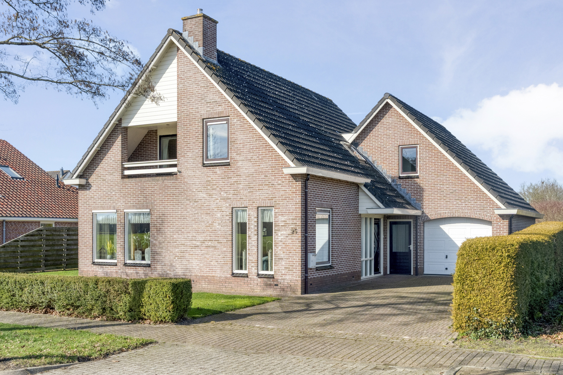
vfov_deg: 35.9
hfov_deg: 51.9
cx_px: 282
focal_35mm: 37
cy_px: 188
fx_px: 579
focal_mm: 25
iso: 1000
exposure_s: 1/640
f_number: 10
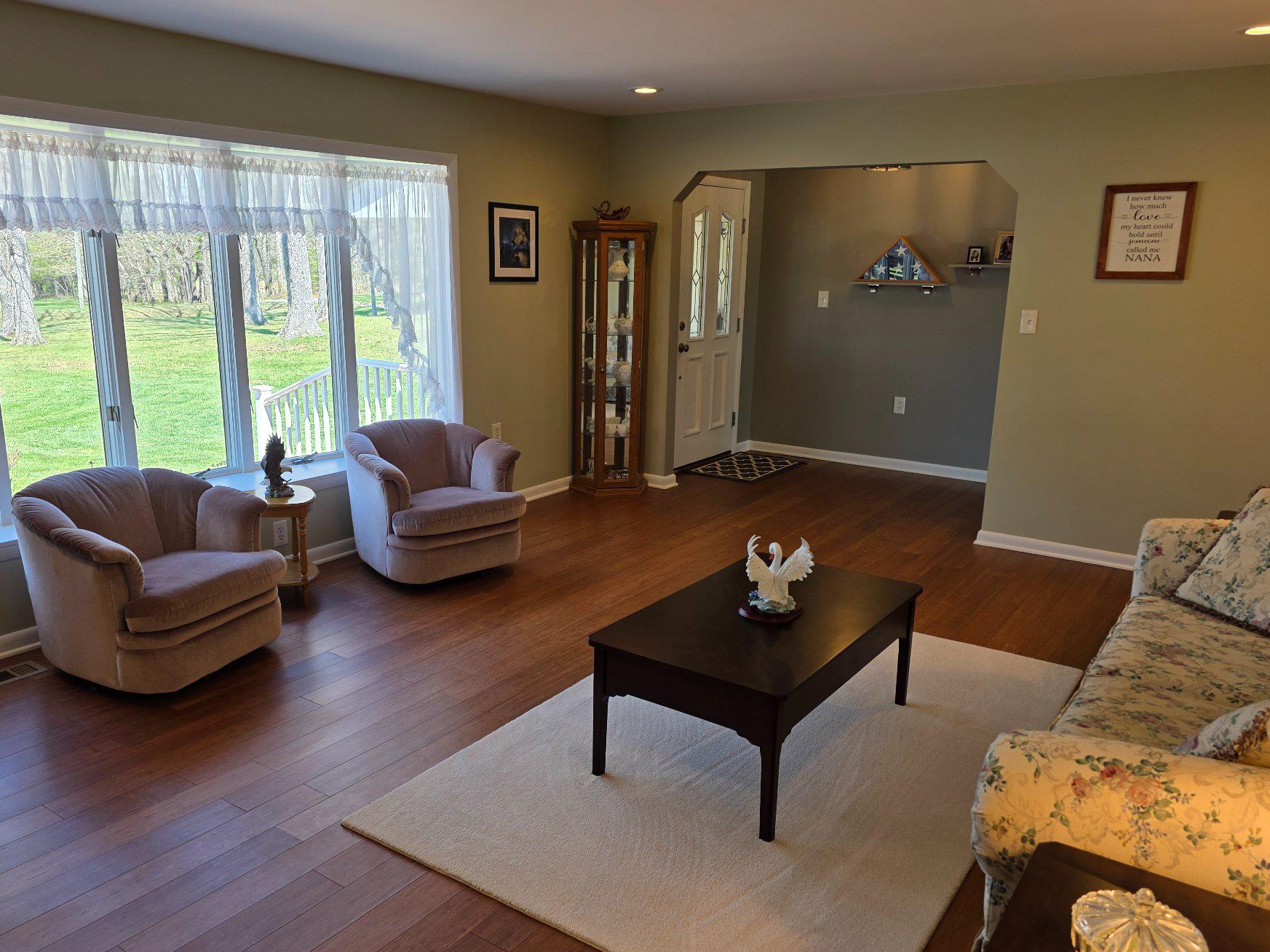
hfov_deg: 65.3
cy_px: 498
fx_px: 990
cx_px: 598
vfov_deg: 51.3
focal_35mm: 27
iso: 32
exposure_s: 1/120
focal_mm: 6.3
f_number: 1.7
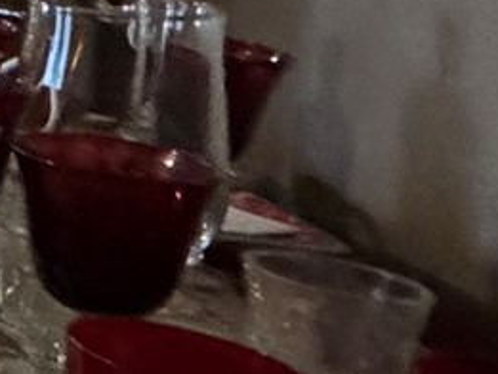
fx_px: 1482
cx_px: -1275
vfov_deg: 13.6
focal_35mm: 103
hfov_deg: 9.4
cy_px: -166
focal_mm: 2.22
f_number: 2.2
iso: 1000
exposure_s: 1/60
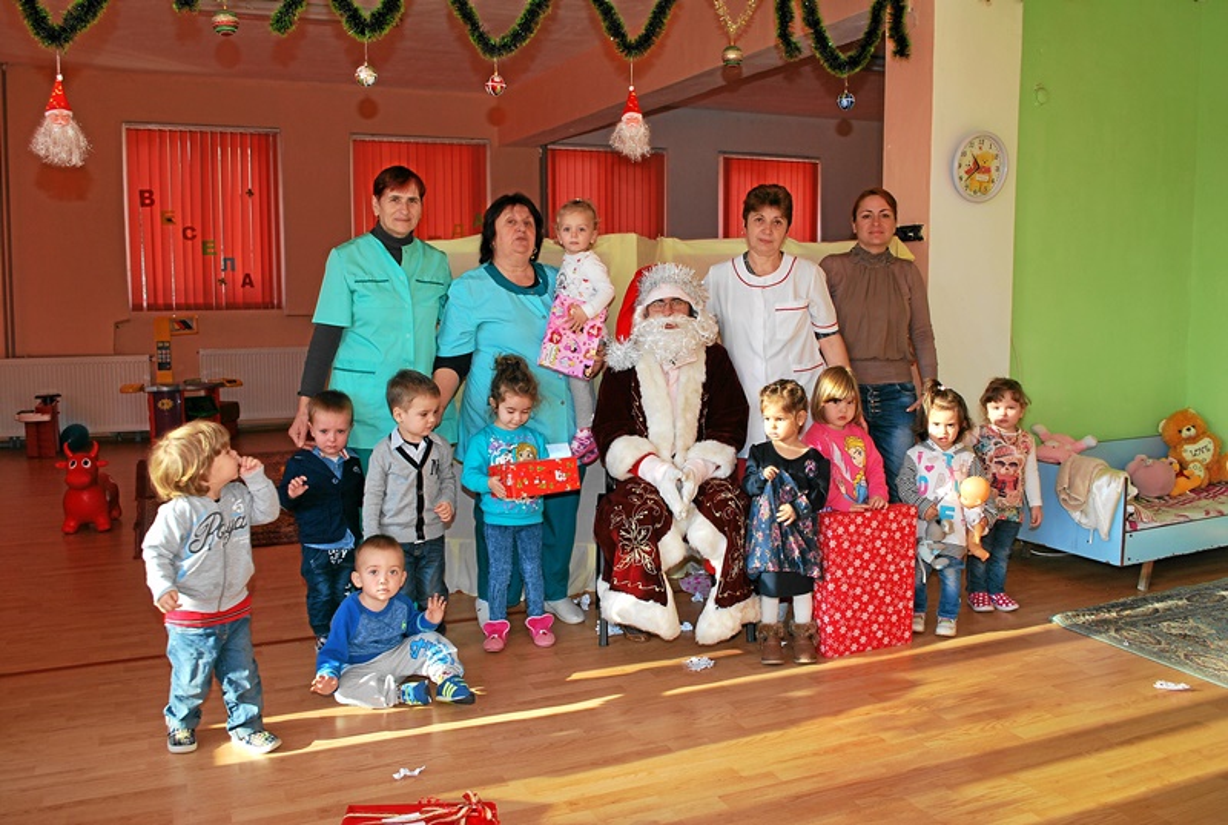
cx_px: 614
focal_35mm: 30
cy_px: 412
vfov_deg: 43.8
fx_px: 1025
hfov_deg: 61.8
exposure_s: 1/60
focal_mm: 20
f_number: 5.6
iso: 200
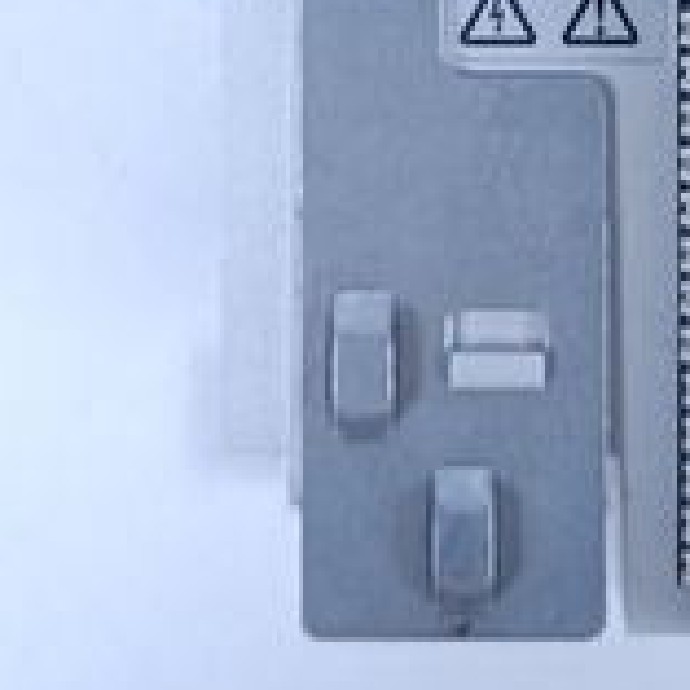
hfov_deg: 21.1
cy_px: -264
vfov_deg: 19.4
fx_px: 1827
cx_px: 567
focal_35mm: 81
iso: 74
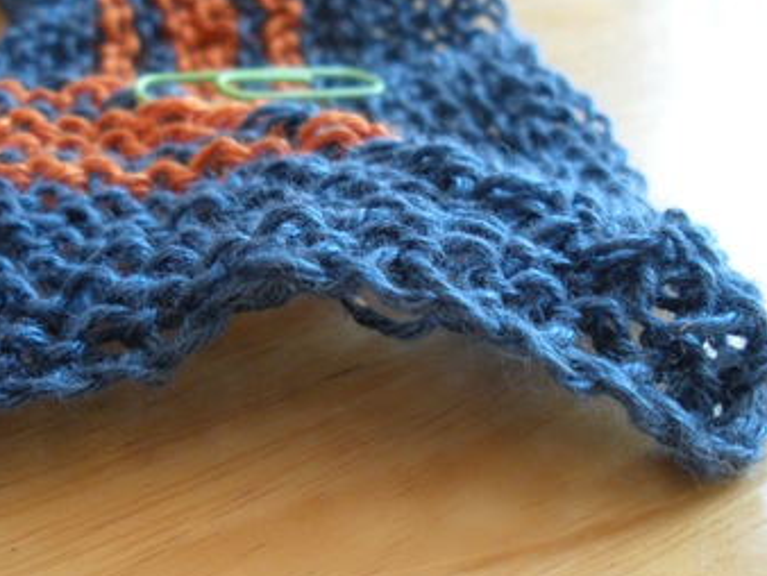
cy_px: 355
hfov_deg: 38.0
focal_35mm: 50
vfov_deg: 29.0
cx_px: 309
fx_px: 1109
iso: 381
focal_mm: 6.3
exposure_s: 1/60
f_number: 3.5
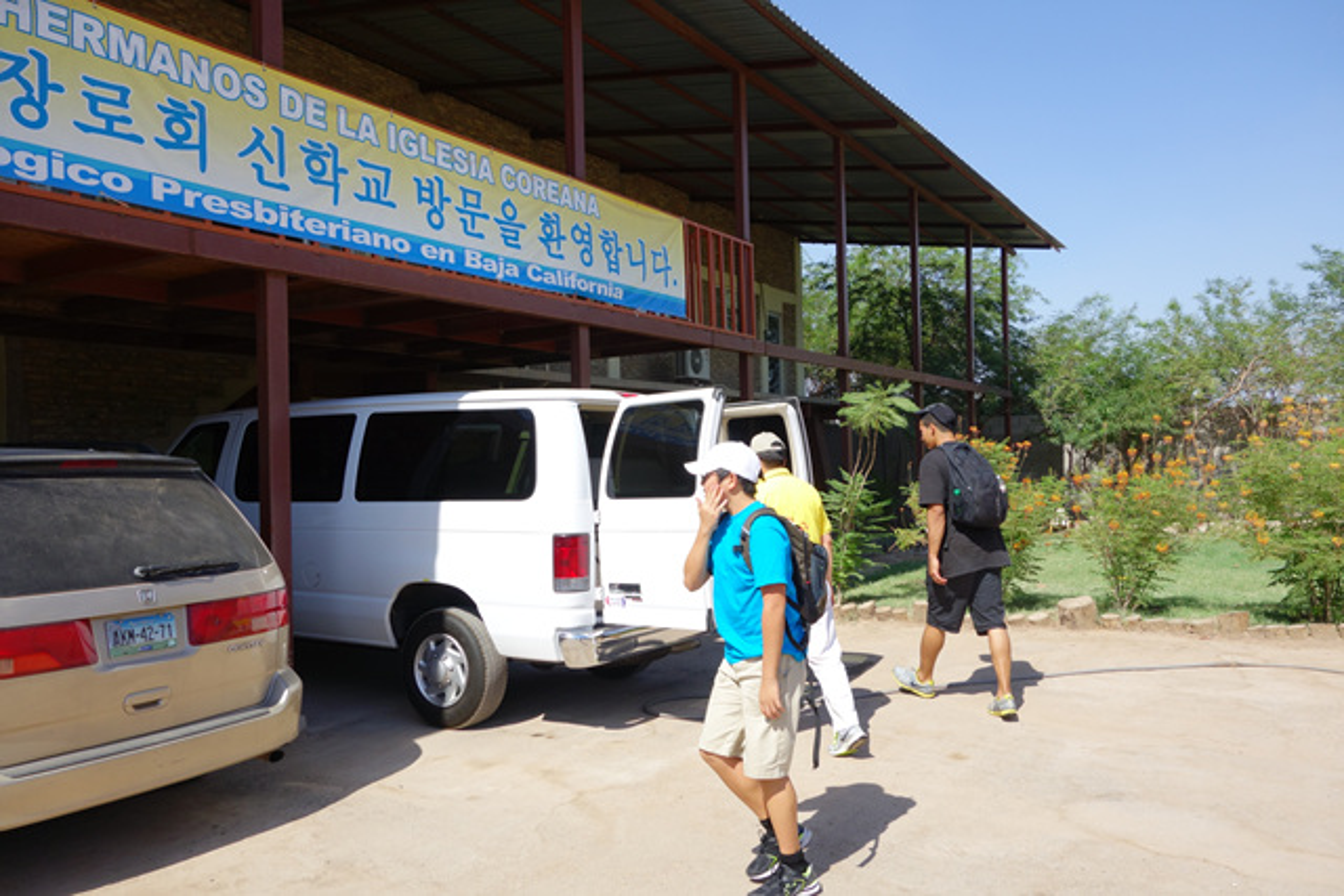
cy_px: 448
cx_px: 672
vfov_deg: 46.4
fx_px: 1046
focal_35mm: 28
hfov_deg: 65.5
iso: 125
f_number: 5.6
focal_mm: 10.4
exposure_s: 1/400
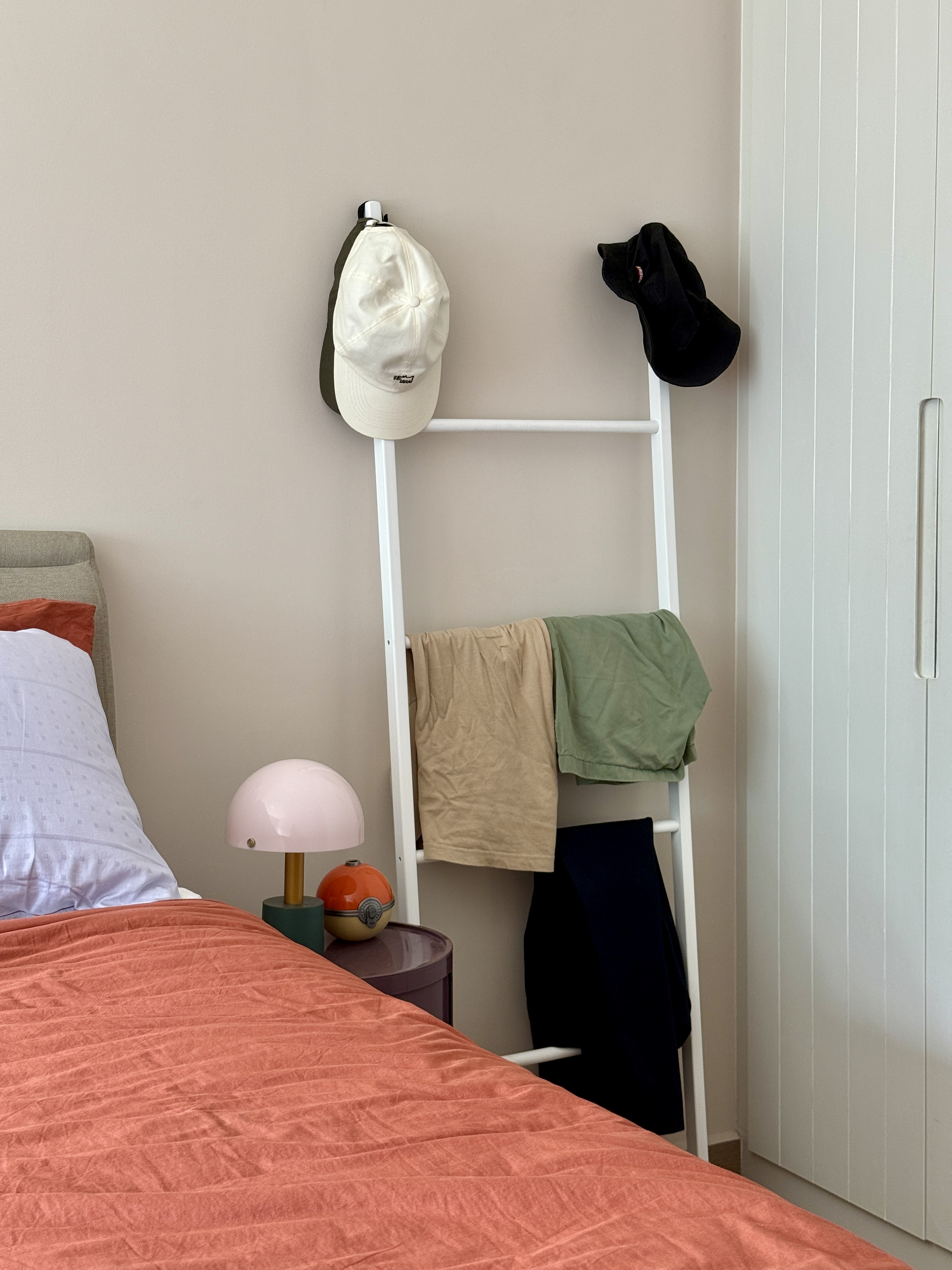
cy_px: 635
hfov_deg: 30.3
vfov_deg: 39.7
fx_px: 1760
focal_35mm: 48
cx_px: 476
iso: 100
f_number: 1.78
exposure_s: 1/100
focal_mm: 6.76
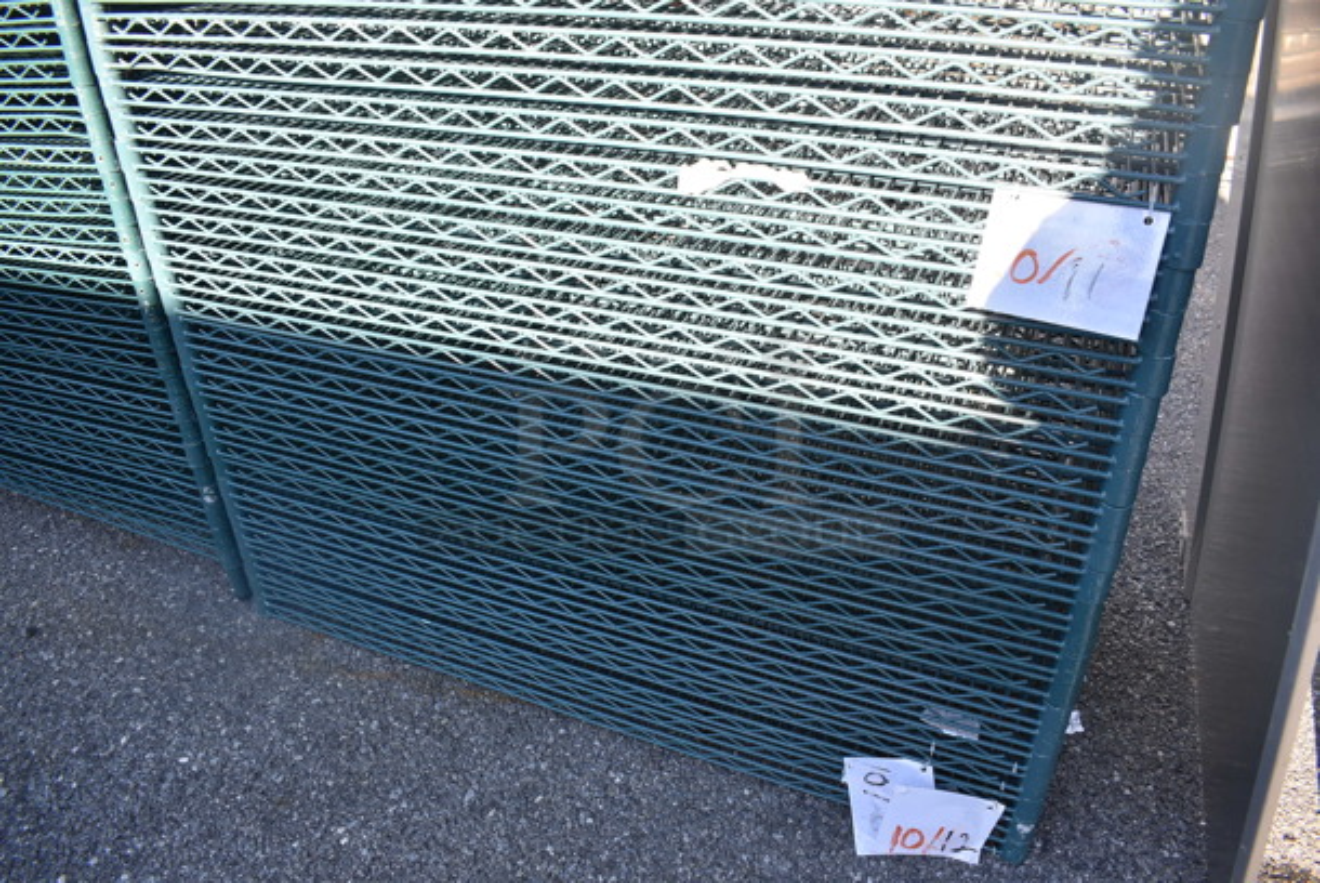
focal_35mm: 27
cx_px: 660
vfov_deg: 48.0
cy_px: 442
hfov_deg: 67.3
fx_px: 991
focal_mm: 18
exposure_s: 1/250
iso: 250
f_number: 5.6
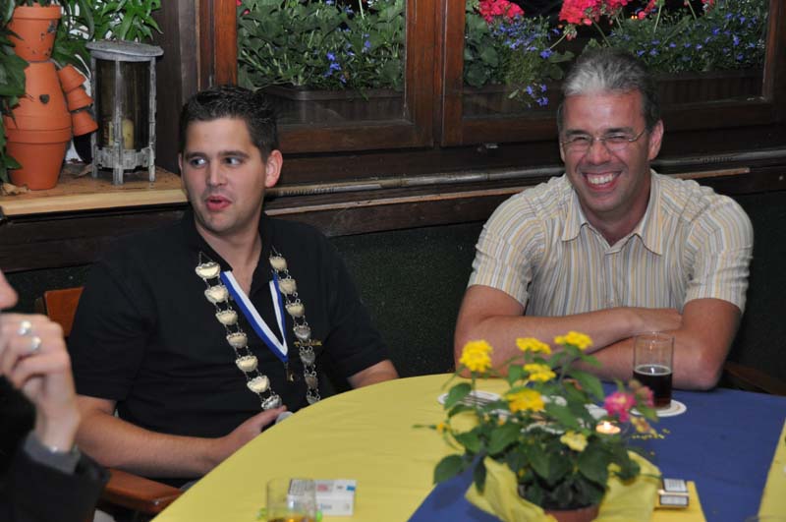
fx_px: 1635
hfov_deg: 27.0
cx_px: 393
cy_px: 261
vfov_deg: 18.1
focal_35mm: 75
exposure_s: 1/60
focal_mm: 50
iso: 800
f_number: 4.8
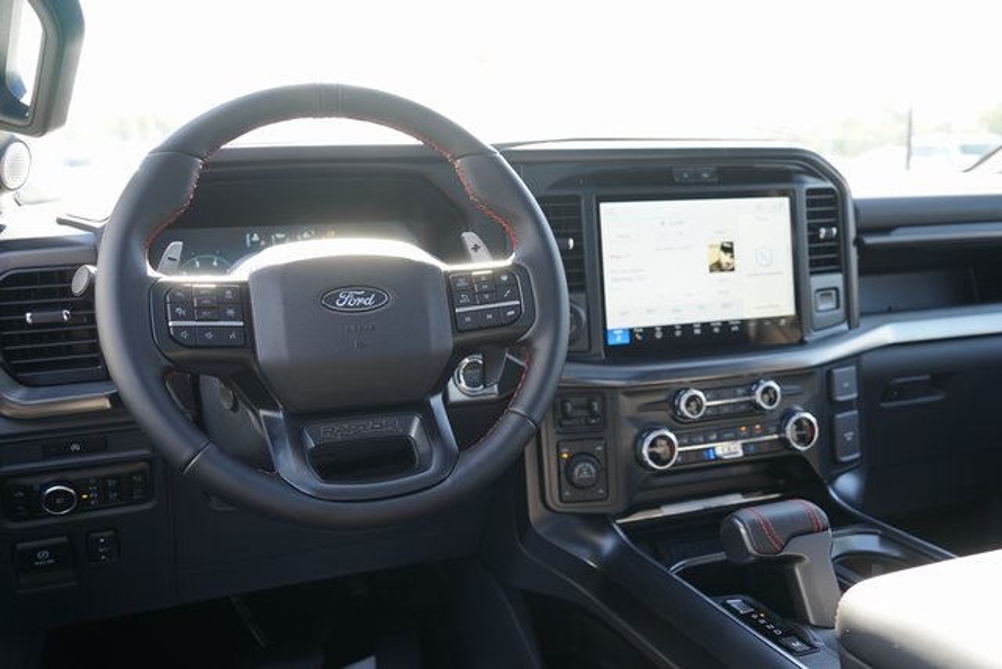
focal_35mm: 34
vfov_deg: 38.9
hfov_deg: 55.8
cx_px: 501
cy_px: 334
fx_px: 946
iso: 160
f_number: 4
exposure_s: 1/60
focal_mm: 34
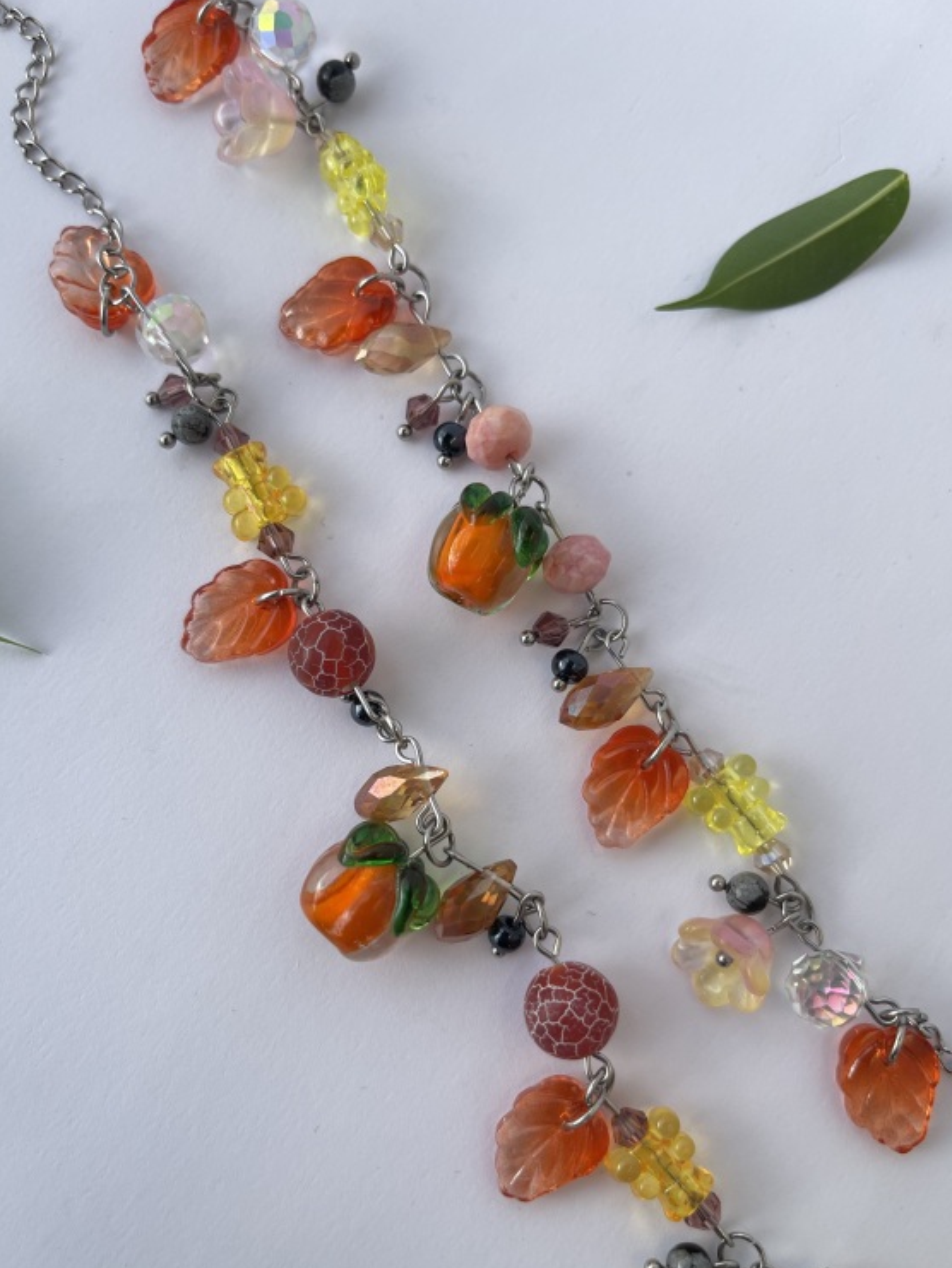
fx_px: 990
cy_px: 674
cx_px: 457
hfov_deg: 51.4
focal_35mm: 27
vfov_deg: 65.3
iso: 50
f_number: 1.6
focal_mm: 5.1
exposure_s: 1/938
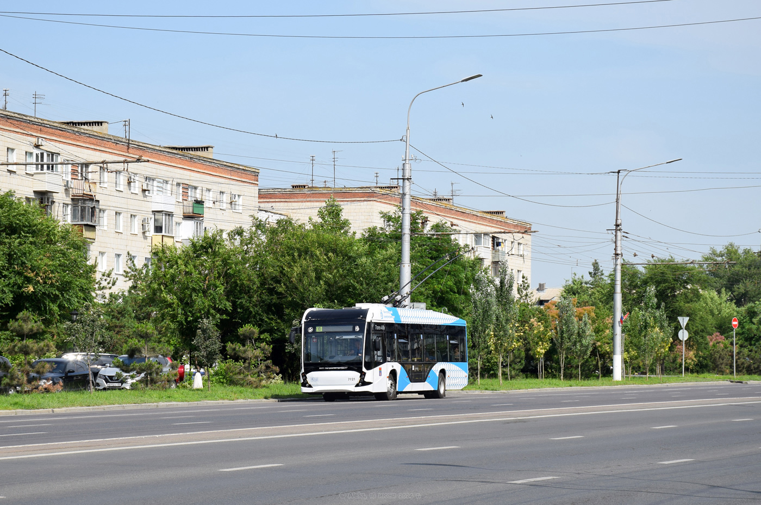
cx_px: 380
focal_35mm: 105
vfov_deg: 13.0
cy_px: 252
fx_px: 2216
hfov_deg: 19.5
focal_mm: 70
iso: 200
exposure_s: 1/640
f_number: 9
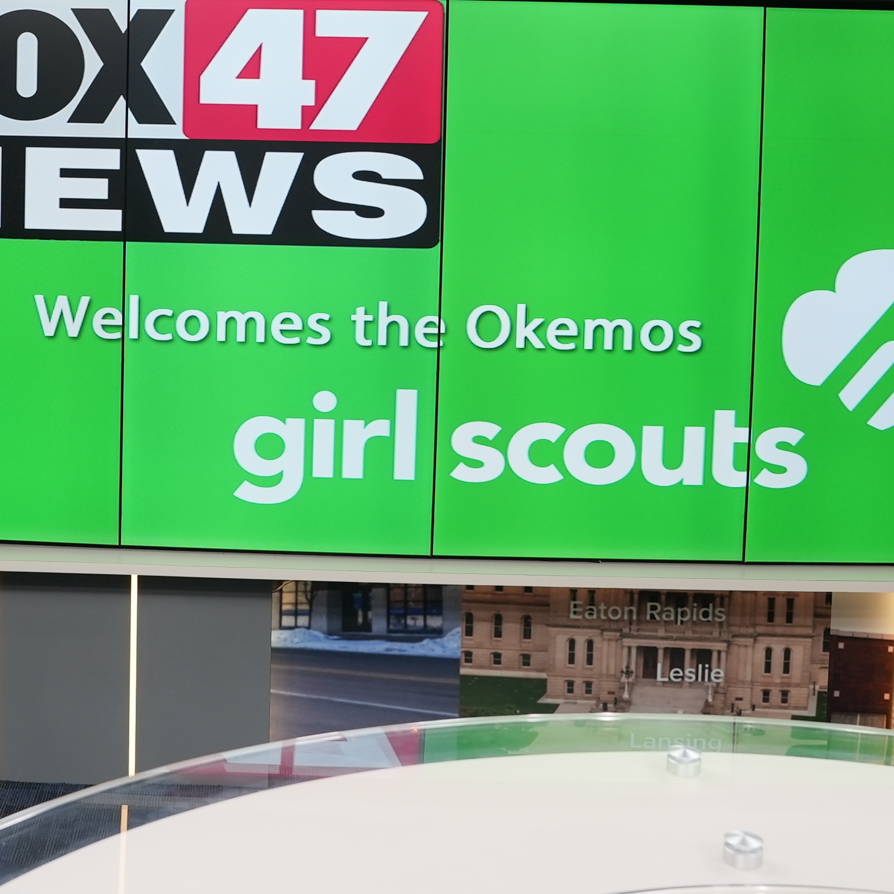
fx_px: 1549
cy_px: 182
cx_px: 178
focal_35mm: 53
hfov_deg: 31.4
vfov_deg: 31.4
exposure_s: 1/50
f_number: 5.6
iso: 400
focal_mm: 24
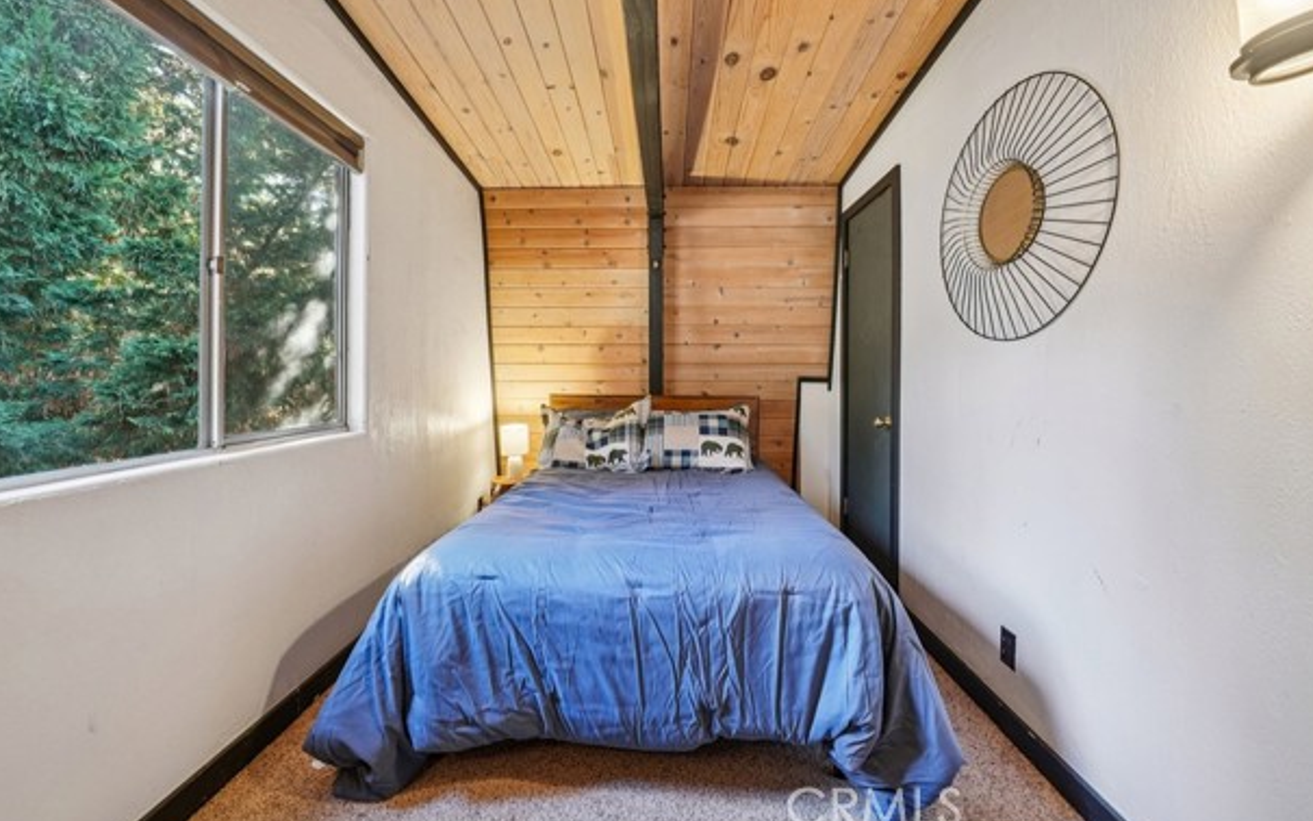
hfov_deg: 105.3
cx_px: 649
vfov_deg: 78.5
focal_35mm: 14
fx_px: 501
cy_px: 376
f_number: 9
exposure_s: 1/3.33
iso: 400
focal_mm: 13
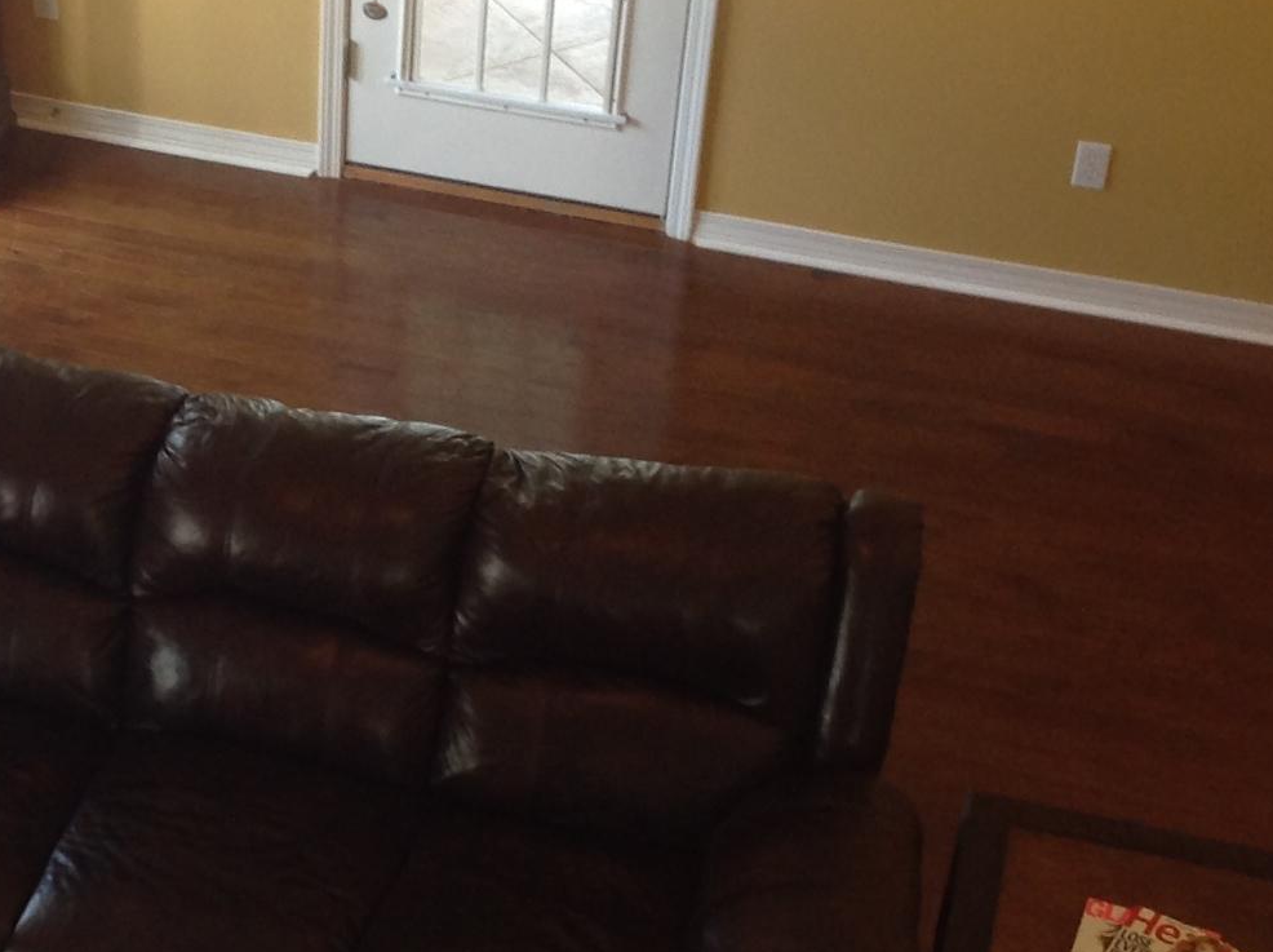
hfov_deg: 20.8
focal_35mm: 92
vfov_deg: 16.0
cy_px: 575
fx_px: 3379
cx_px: 70
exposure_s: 1/15
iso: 100
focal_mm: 4.28
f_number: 2.4
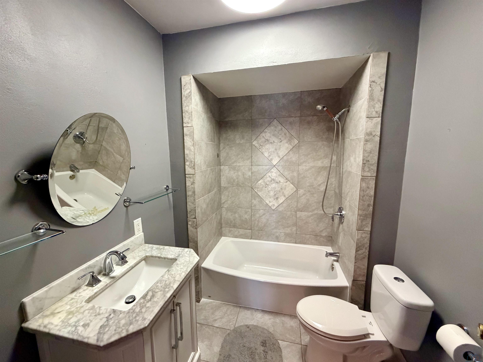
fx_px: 195
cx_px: 242
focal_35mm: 14
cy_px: 181
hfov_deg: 102.1
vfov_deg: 85.7
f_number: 2.2
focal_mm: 2.22
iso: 640
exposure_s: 1/60
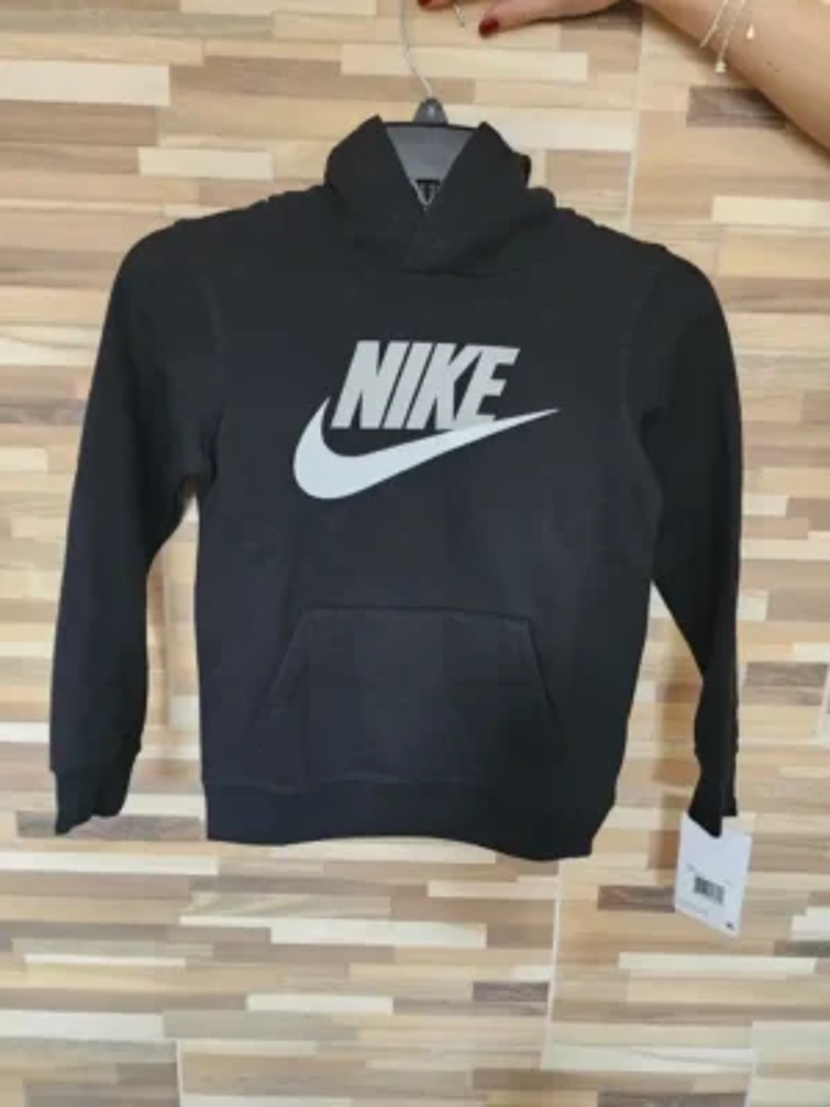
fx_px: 735
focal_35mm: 23
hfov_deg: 58.9
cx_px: 415
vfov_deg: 73.9
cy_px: 554
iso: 800
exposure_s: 1/120
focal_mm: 6.4
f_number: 1.8
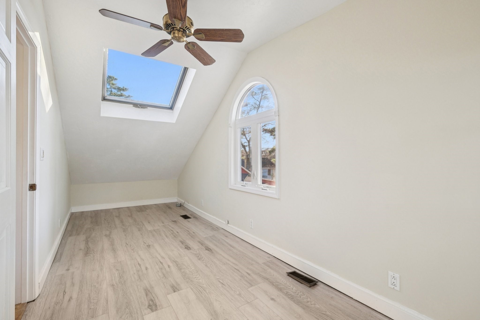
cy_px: 160
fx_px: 200
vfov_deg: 77.3
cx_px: 240
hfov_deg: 100.4
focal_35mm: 15
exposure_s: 1/17
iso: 320
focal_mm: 10
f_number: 5.6
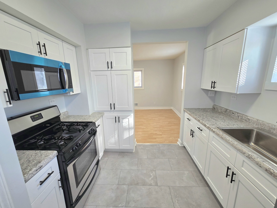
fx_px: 104
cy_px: 104
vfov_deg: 89.9
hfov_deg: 106.2
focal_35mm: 13
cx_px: 138
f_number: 2.2
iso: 100
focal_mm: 2.2
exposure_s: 1/60.2
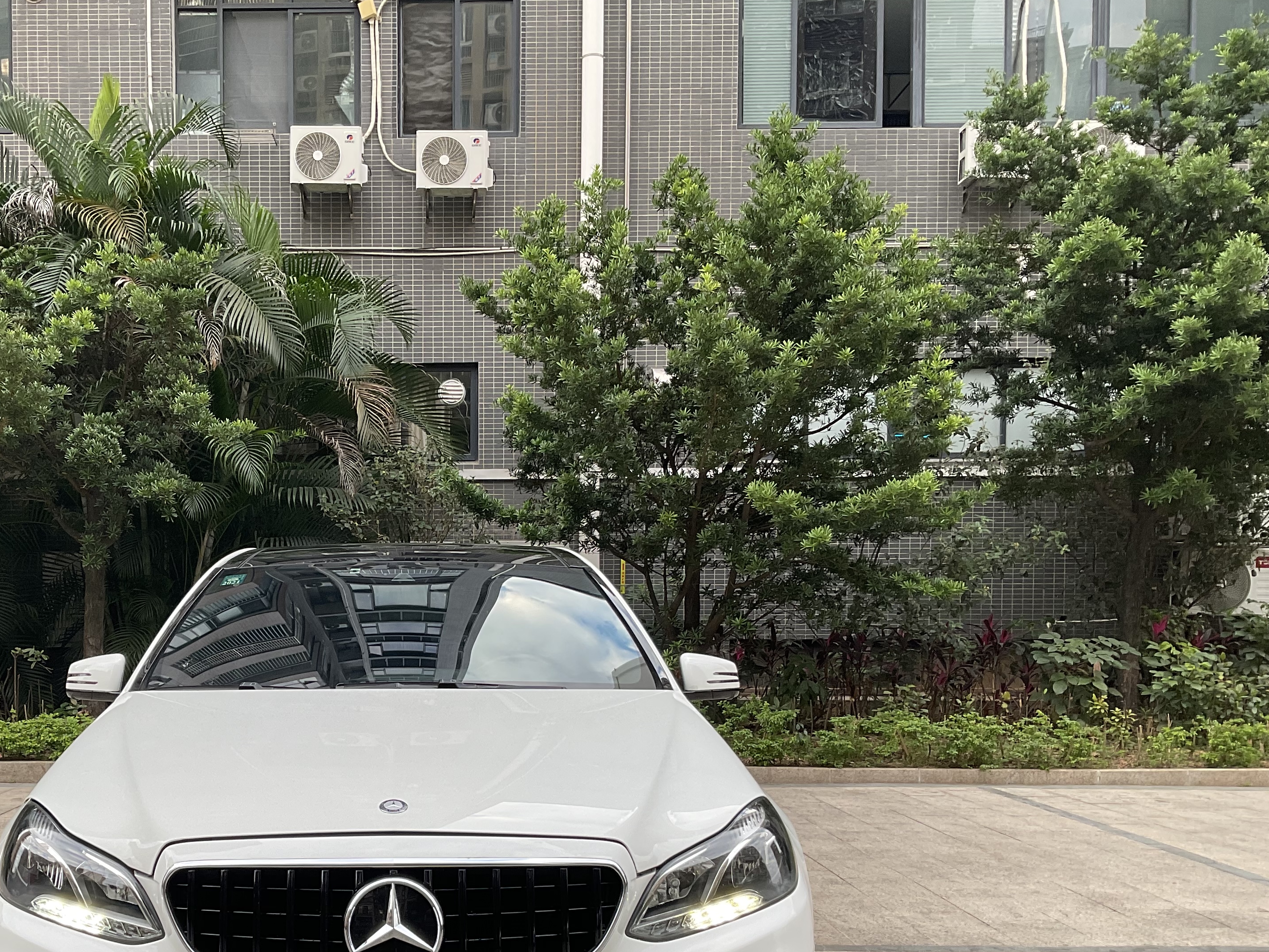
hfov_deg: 45.0
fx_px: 1503
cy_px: 667
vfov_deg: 34.7
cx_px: 411
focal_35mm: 41
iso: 20
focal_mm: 3
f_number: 1.8
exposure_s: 1/122
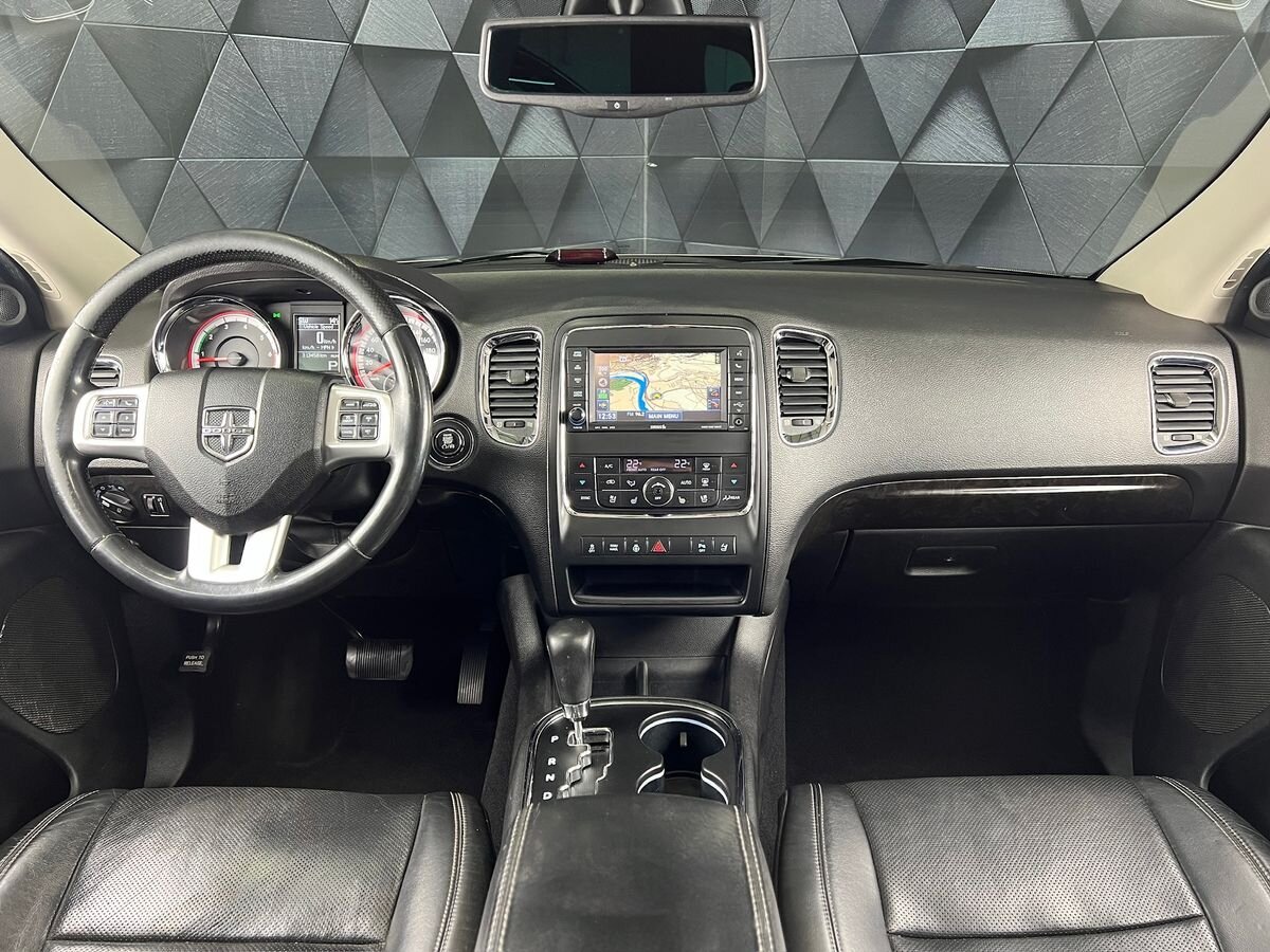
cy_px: 476
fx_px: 954
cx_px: 635
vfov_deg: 53.1
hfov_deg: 67.3
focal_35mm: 26
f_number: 1.5
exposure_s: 1/50
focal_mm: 5.7
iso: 200
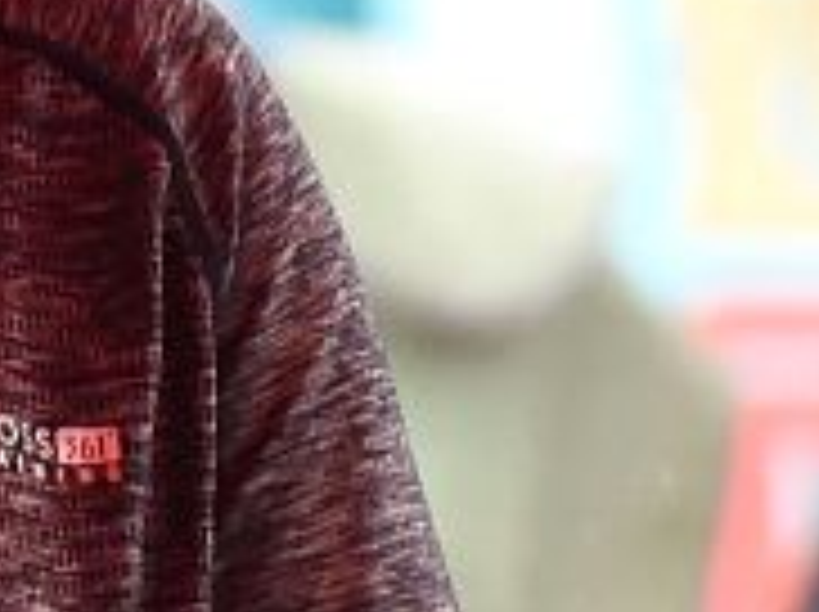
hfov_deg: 2.6
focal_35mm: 762
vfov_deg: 1.9
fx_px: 18005
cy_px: 184
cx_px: 432
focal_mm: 120
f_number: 4.5
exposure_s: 1/800
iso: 3200
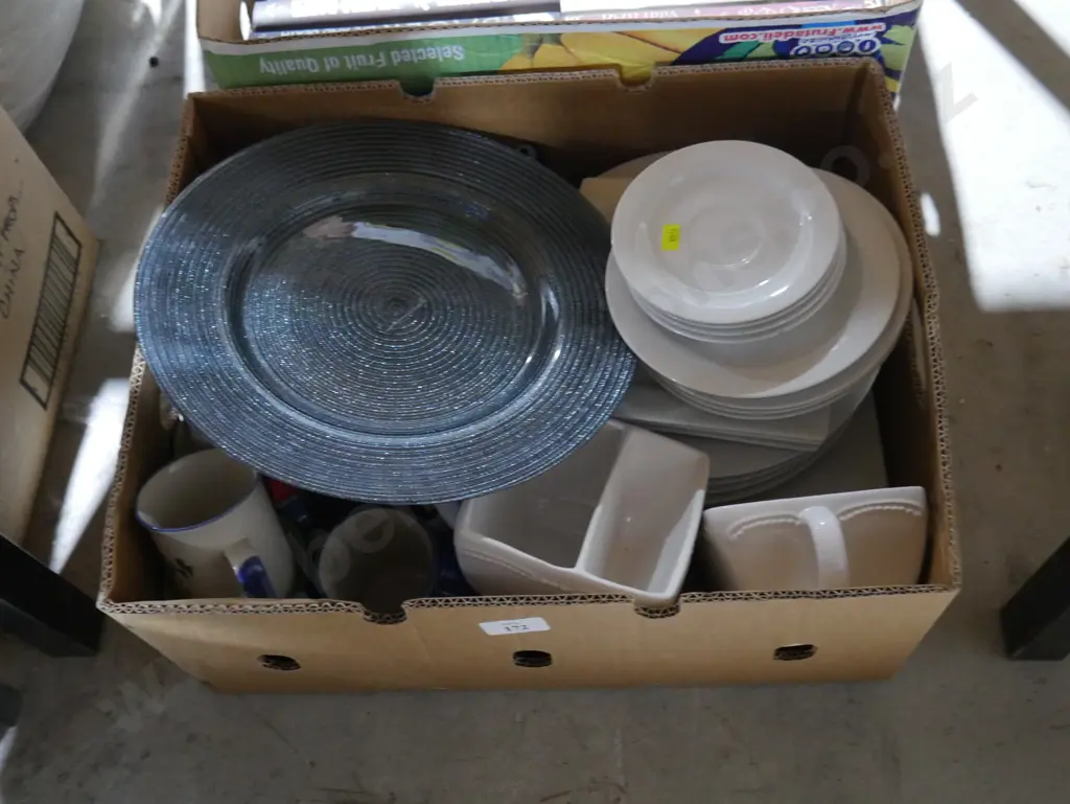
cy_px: 402
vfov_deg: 37.8
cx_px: 535
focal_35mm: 38
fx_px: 1175
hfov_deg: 49.0
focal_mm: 19
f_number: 4.1
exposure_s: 1/50
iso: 3200
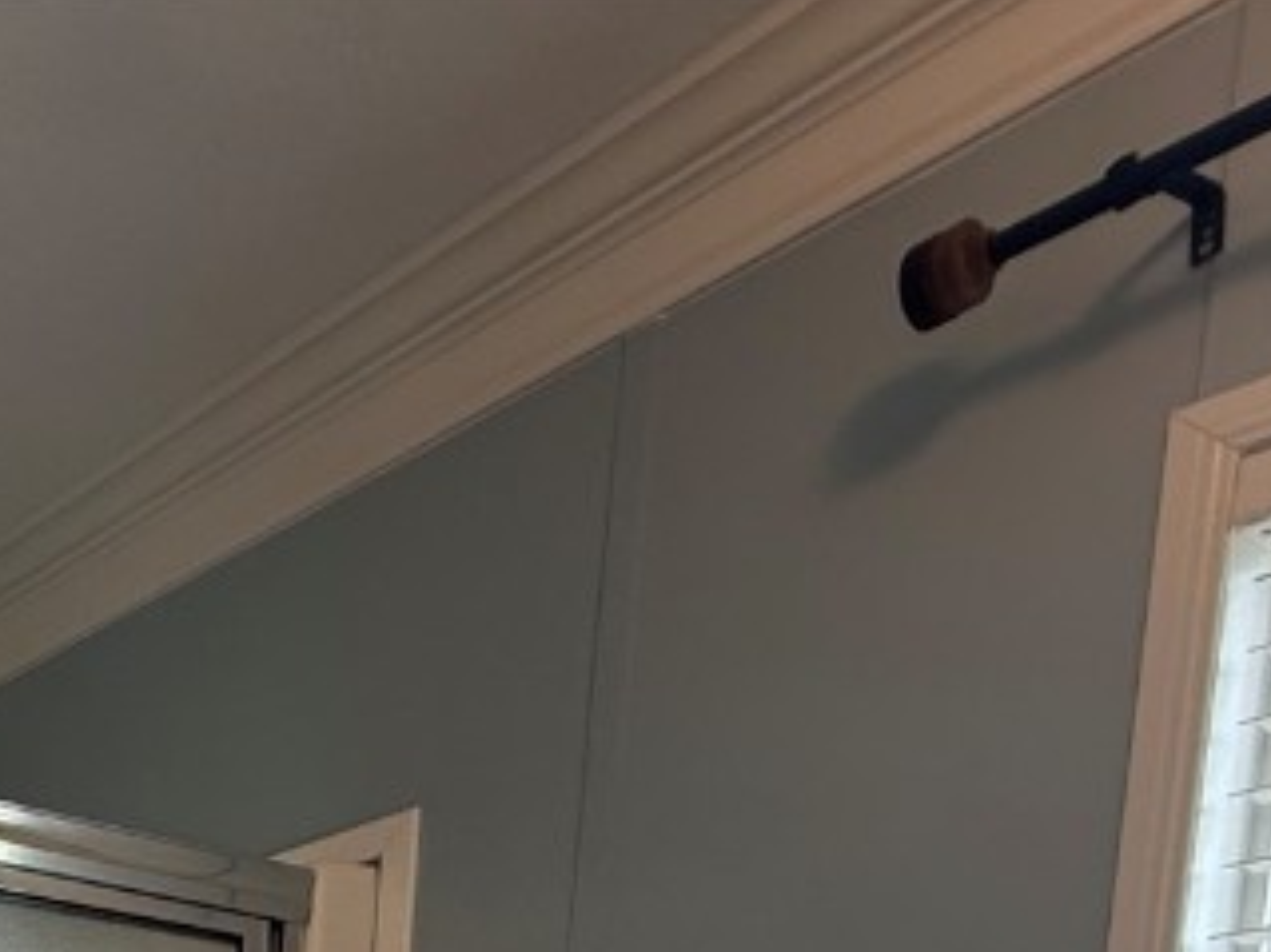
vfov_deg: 23.7
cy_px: 1514
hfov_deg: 34.6
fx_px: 1652
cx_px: -215
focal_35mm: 45
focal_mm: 2.22
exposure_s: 1/120
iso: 125
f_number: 2.2
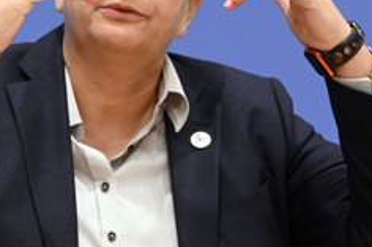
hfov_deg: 10.5
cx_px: 117
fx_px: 2014
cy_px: 53
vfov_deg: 7.0
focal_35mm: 195
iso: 5000
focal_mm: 102
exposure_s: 1/500
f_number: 5.6
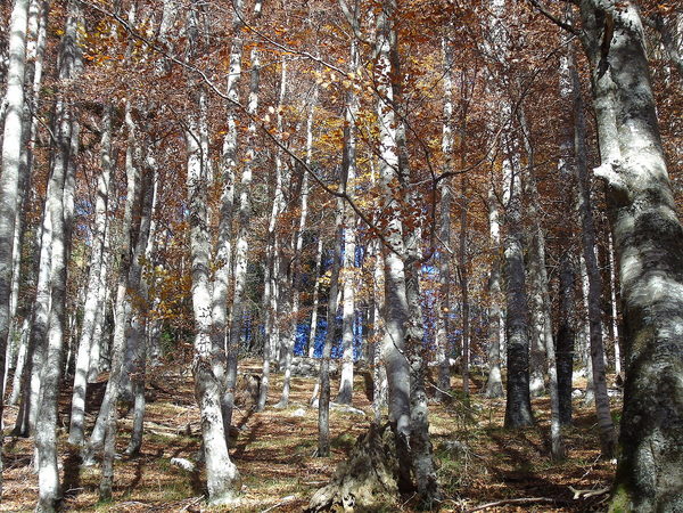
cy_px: 256
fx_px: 1618
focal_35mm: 82
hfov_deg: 23.8
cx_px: 342
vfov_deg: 18.0
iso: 80
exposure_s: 1/60
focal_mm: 15
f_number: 4.8
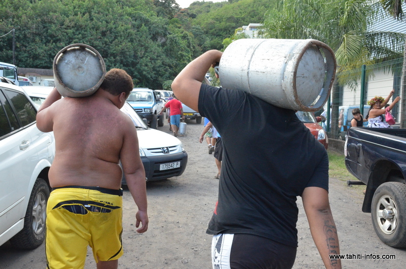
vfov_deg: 34.1
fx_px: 439
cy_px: 134
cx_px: 203
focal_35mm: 39
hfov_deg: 49.6
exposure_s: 1/640
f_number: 13
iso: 3200
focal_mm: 26
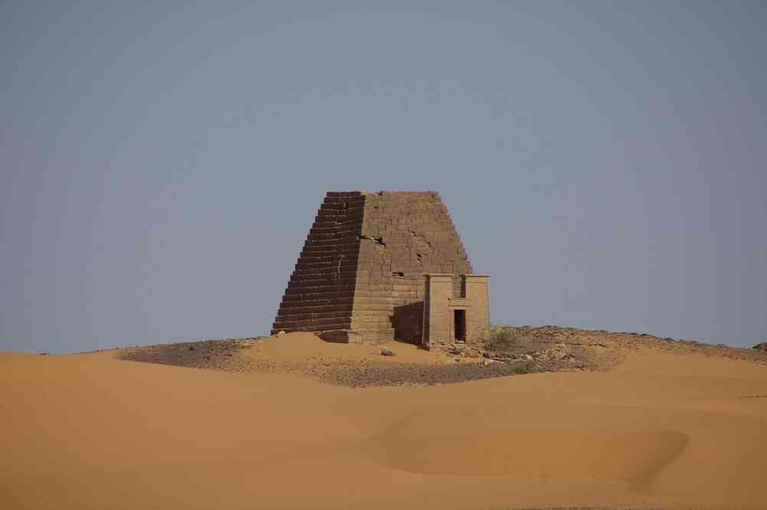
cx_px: 384
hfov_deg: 5.5
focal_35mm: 375
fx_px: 7982
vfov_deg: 3.7
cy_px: 255
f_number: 8
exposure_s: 1/350
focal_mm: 249.9
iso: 100
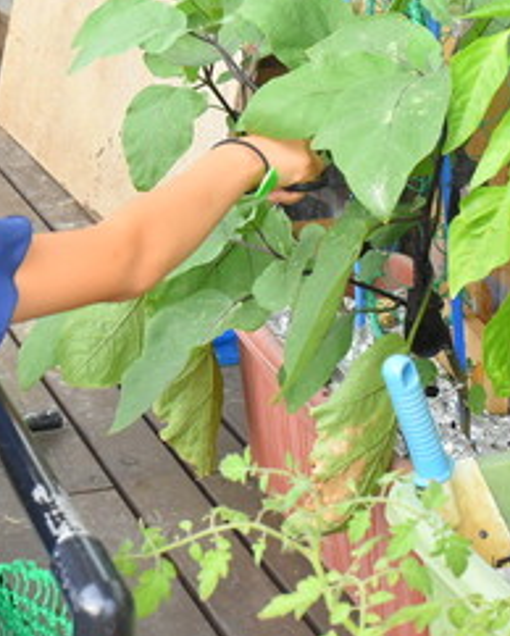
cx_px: -29
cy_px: 210
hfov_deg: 16.1
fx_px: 1752
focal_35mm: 93
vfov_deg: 20.5
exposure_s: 1/250
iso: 1600
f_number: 8
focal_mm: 32
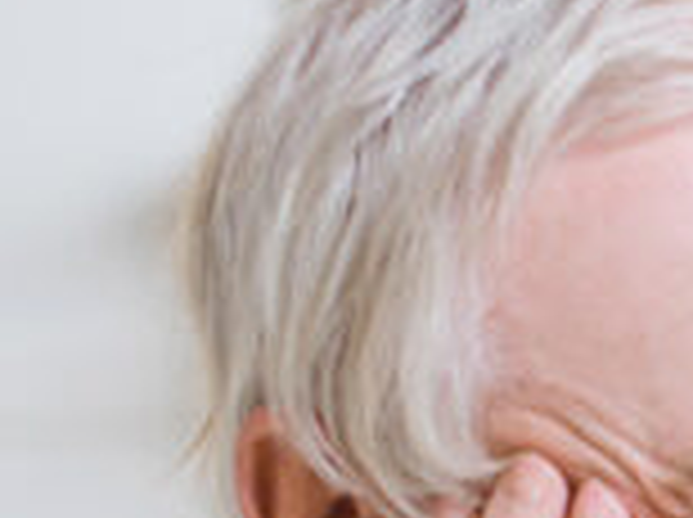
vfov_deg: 6.1
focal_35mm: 240
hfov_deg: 7.9
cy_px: 948
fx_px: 4797
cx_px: 1359
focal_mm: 50
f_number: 2.8
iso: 80
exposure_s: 1/125
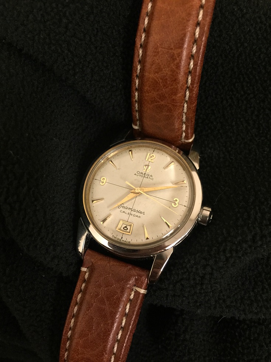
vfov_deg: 61.7
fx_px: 303
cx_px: 136
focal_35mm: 29
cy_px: 181
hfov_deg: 48.2
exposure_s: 1/15
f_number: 2.2
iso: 125
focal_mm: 4.15
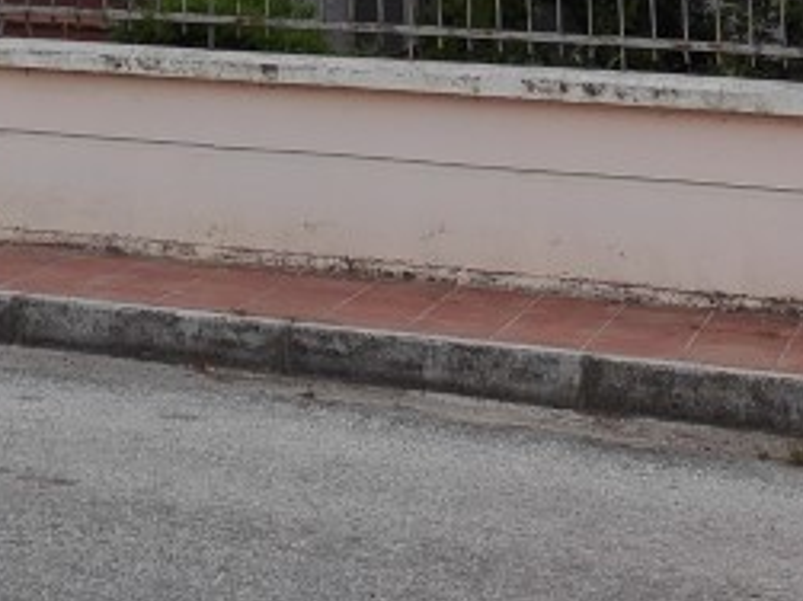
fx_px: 2365
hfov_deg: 18.9
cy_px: -563
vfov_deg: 12.8
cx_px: 61
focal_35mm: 102
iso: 112
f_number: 1.79
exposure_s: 1/933
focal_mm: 4.74
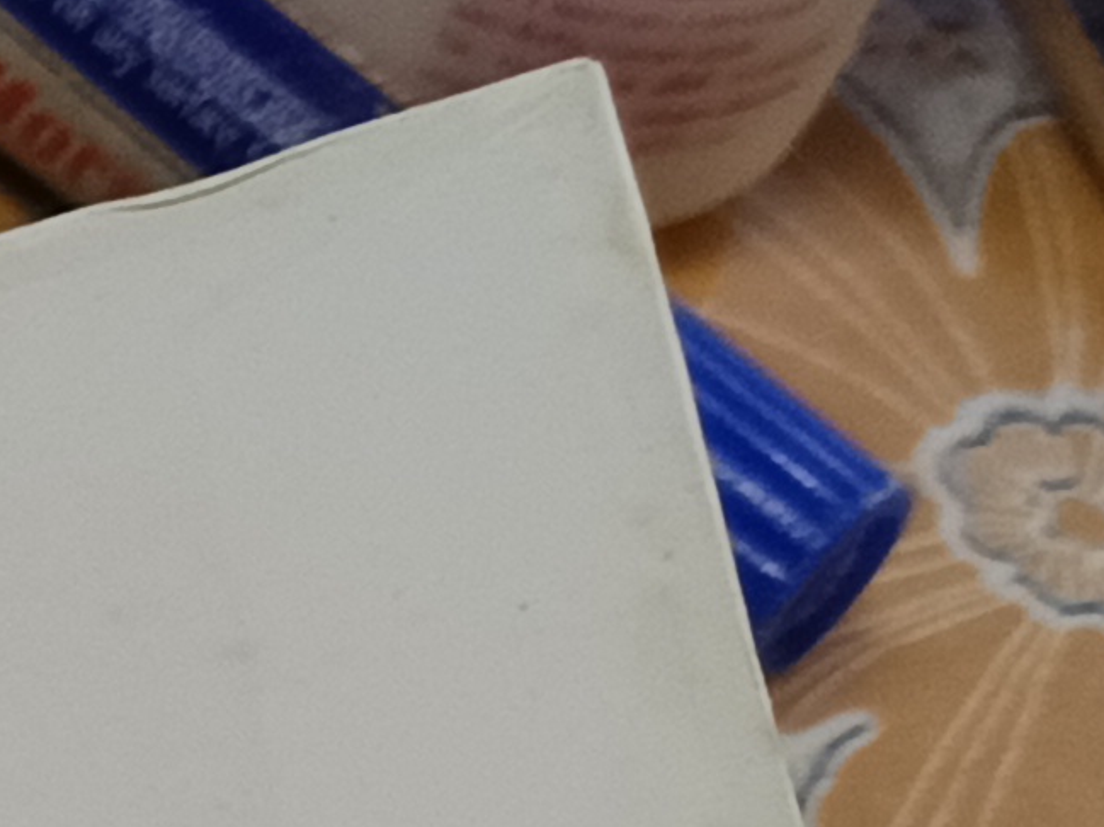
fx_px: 4718
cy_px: 2483
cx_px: -1978
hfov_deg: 10.4
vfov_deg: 8.4
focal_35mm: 148
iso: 681
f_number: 1.7
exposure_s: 1/50
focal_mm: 5.31
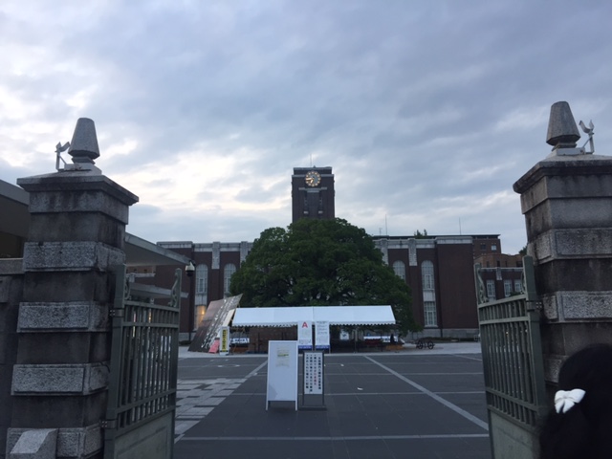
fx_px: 513
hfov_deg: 61.7
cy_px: 230
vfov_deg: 48.2
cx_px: 306
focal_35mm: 29
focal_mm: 4.15
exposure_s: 1/40
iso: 32
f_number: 2.2
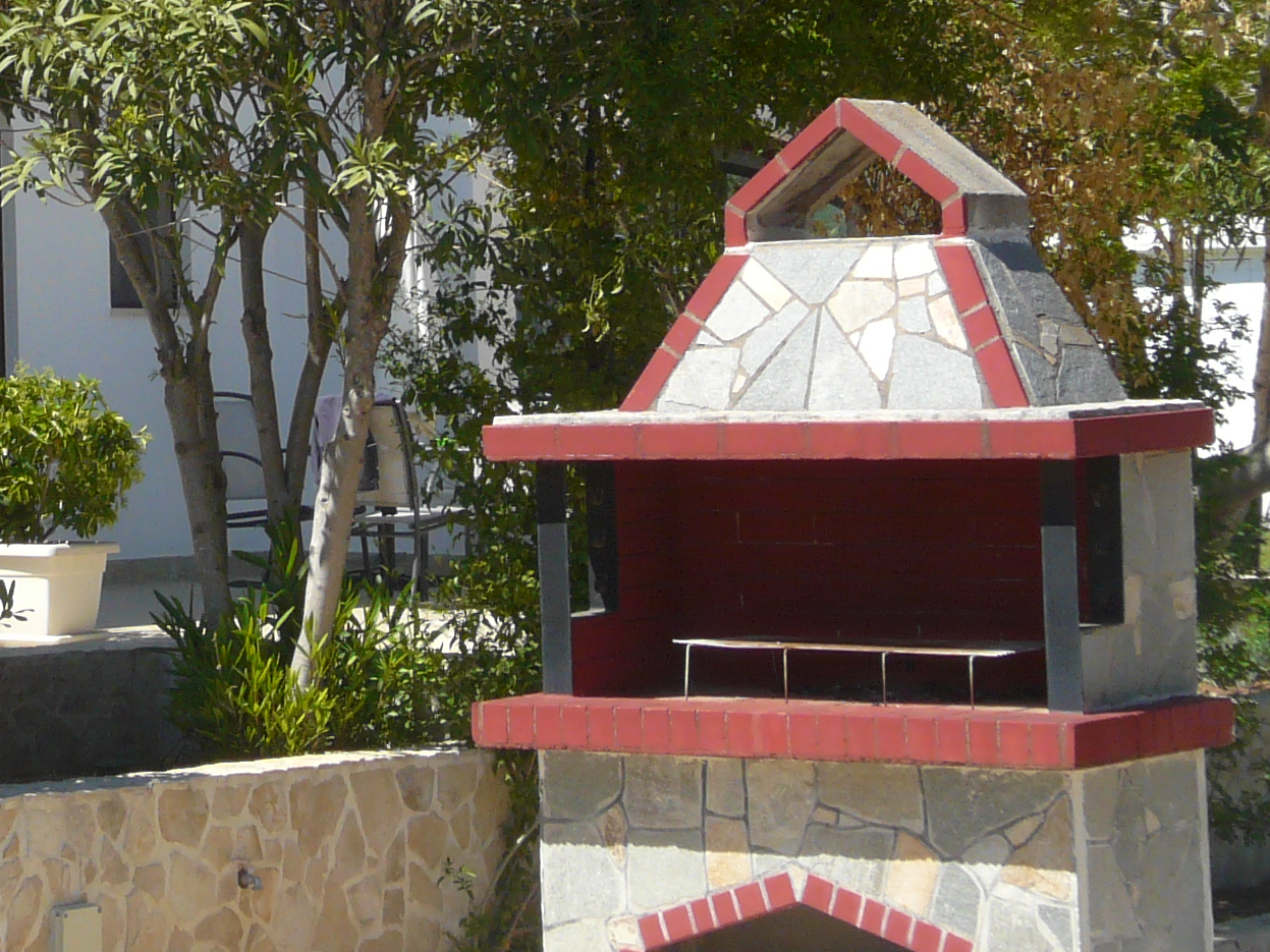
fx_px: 4512
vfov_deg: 11.9
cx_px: 75
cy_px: -24
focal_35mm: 123
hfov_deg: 15.8
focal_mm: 7.7
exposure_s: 1/800
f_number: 4
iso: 100
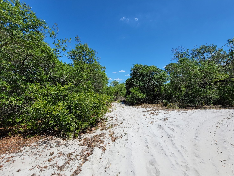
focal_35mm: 14
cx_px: 122
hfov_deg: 102.0
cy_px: 93
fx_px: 95
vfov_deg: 85.6
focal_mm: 2.2
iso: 64
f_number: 2.2
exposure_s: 1/2745
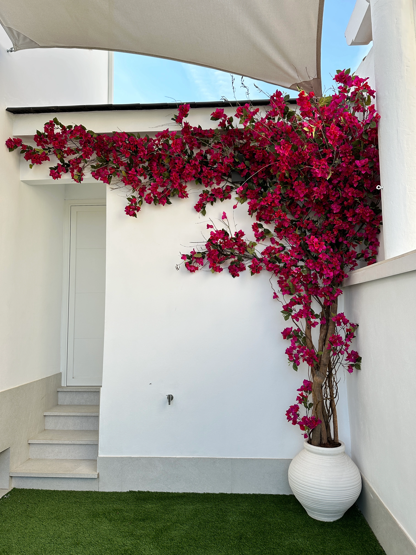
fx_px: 385
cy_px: 278
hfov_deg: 56.8
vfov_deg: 71.6
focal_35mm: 24
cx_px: 208
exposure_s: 1/843
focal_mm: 6.86
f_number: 1.78
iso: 80
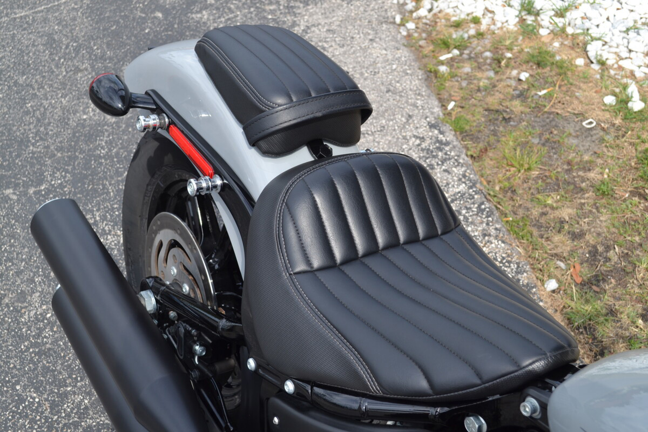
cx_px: 324
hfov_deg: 43.6
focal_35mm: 45
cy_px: 216
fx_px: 810
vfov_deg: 29.9
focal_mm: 30
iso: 100
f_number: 7.1
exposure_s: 1/200
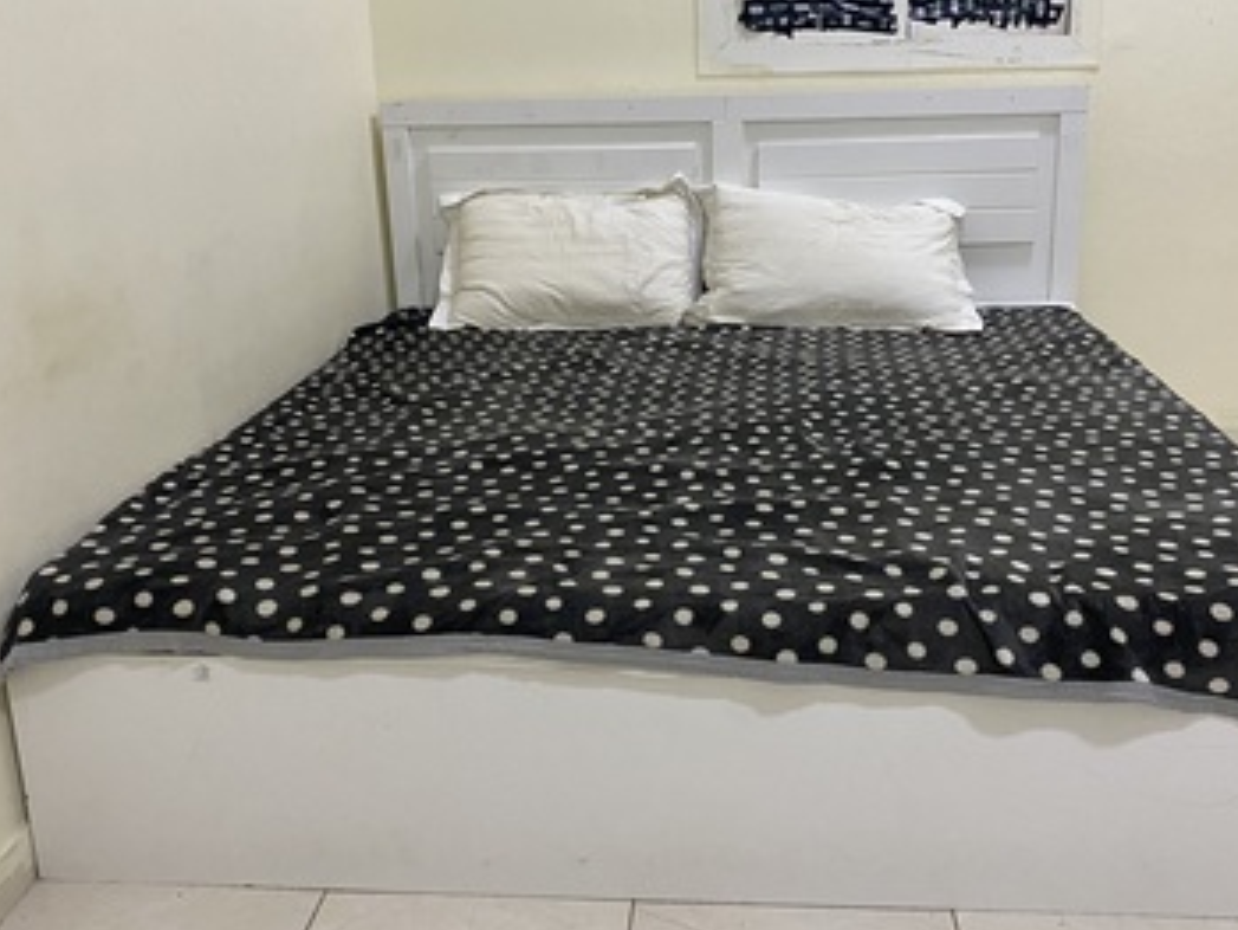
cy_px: 378
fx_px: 1216
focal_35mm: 34
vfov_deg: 41.6
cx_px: 676
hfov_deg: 53.9
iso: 250
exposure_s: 1/60
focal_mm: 4.25
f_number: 1.8
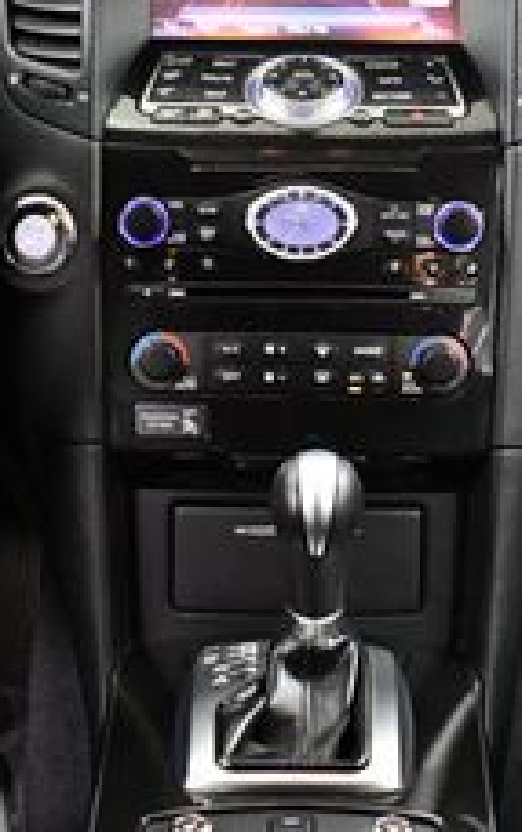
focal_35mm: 103
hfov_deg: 12.7
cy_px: 223
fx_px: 2339
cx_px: 307
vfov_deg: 20.0
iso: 3200
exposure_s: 1/60
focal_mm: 18
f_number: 3.5
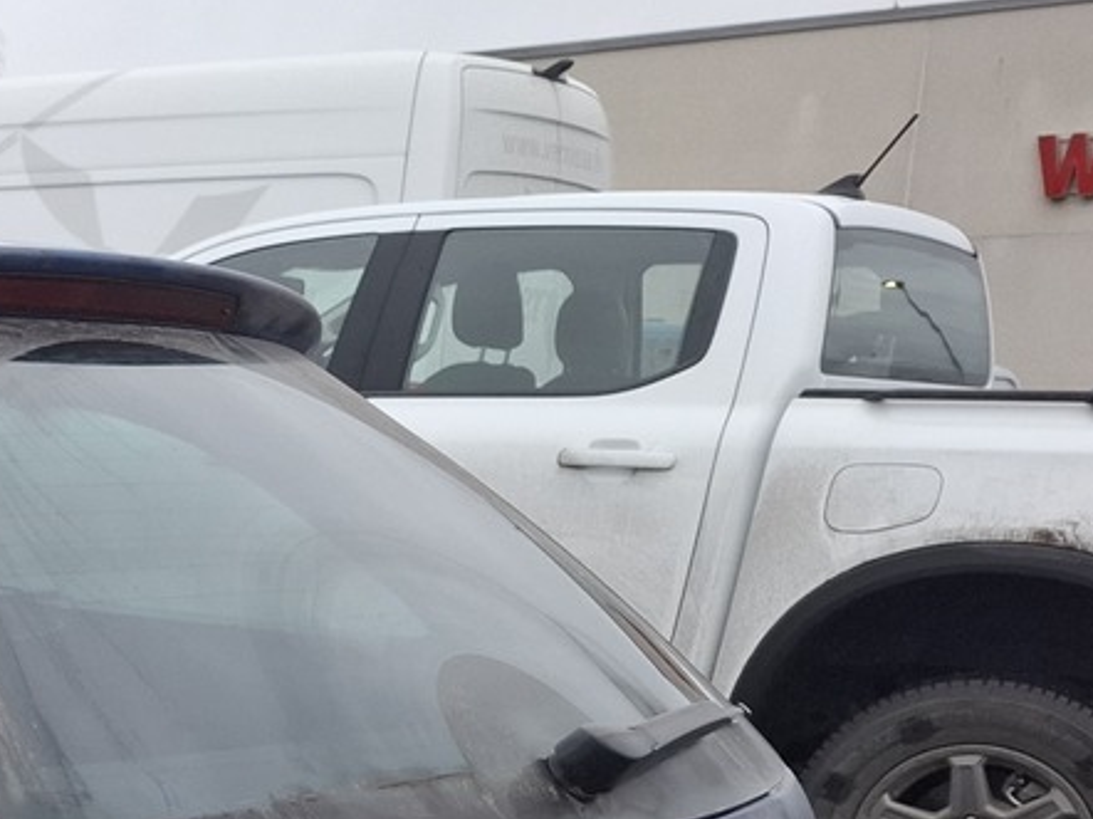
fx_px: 2367
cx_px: -591
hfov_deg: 21.4
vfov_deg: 18.7
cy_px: 953
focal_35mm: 75
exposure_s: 1/100
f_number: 1.8
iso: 125
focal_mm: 5.54
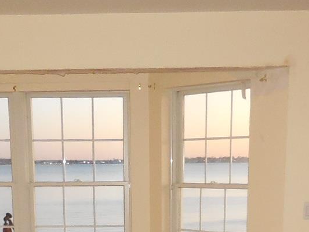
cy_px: 347
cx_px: 144
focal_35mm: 75
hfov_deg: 26.0
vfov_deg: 17.6
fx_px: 670
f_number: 3.1
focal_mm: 4.5
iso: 720
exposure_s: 1/25
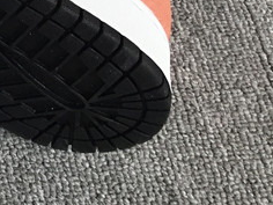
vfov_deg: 11.9
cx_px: -239
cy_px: -118
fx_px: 931
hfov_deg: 14.4
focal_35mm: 118
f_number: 2.4
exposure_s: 1/307
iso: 25
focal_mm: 3.3
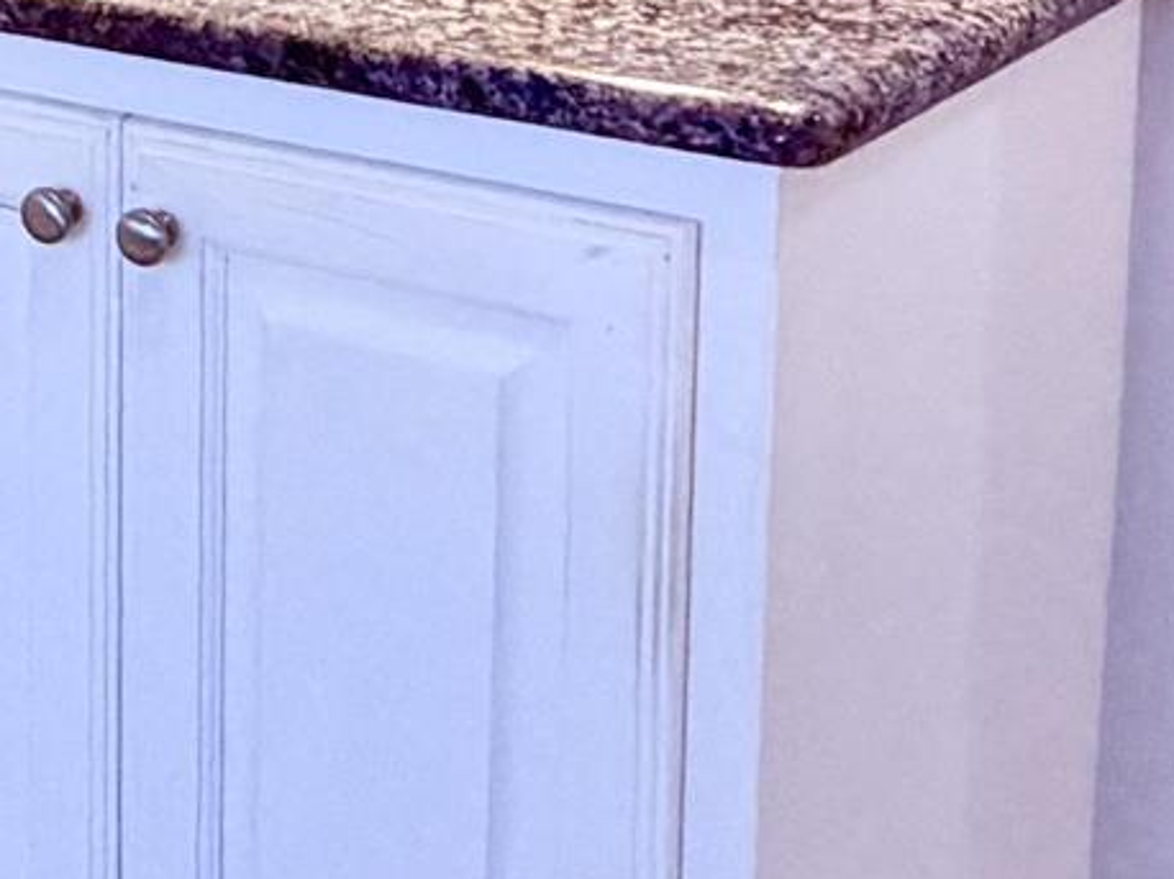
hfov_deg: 19.5
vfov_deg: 15.0
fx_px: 3186
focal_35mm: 94
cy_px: -243
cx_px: -287
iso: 250
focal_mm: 2.22
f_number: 2.2
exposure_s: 1/120
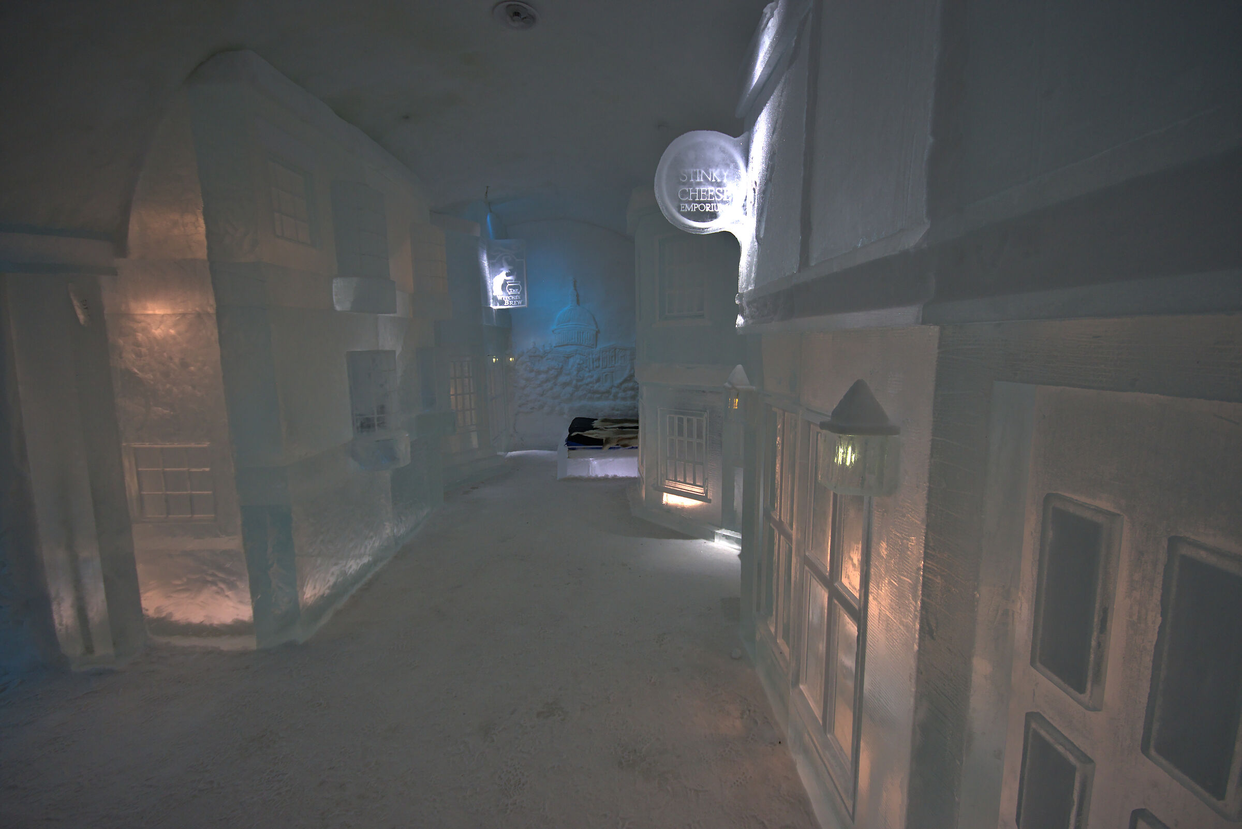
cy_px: 414
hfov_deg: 100.4
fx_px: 518
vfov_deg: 77.4
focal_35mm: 15
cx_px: 621
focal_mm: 10
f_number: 5
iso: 800
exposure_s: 1/15
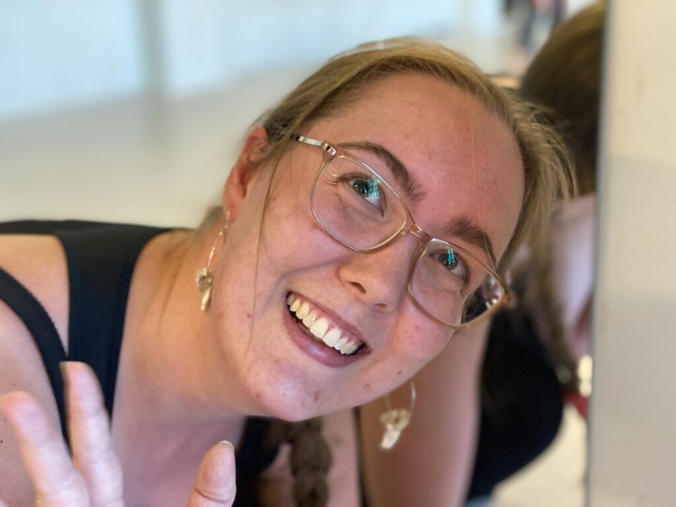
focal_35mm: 52
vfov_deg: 28.0
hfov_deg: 36.8
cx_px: 338
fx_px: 1015
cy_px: 254
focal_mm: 6
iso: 160
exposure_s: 1/33
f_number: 2
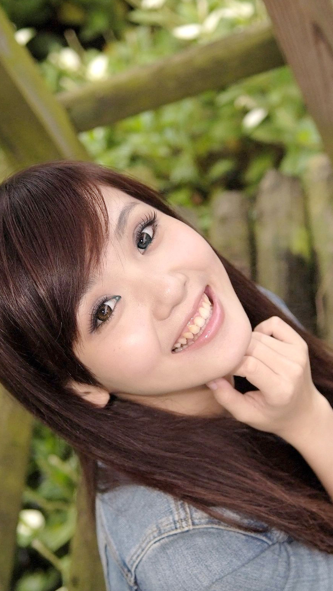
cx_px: 196
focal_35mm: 69
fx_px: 1083
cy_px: 304
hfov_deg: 17.5
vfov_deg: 30.6
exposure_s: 1/500
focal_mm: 32
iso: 800
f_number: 2.8
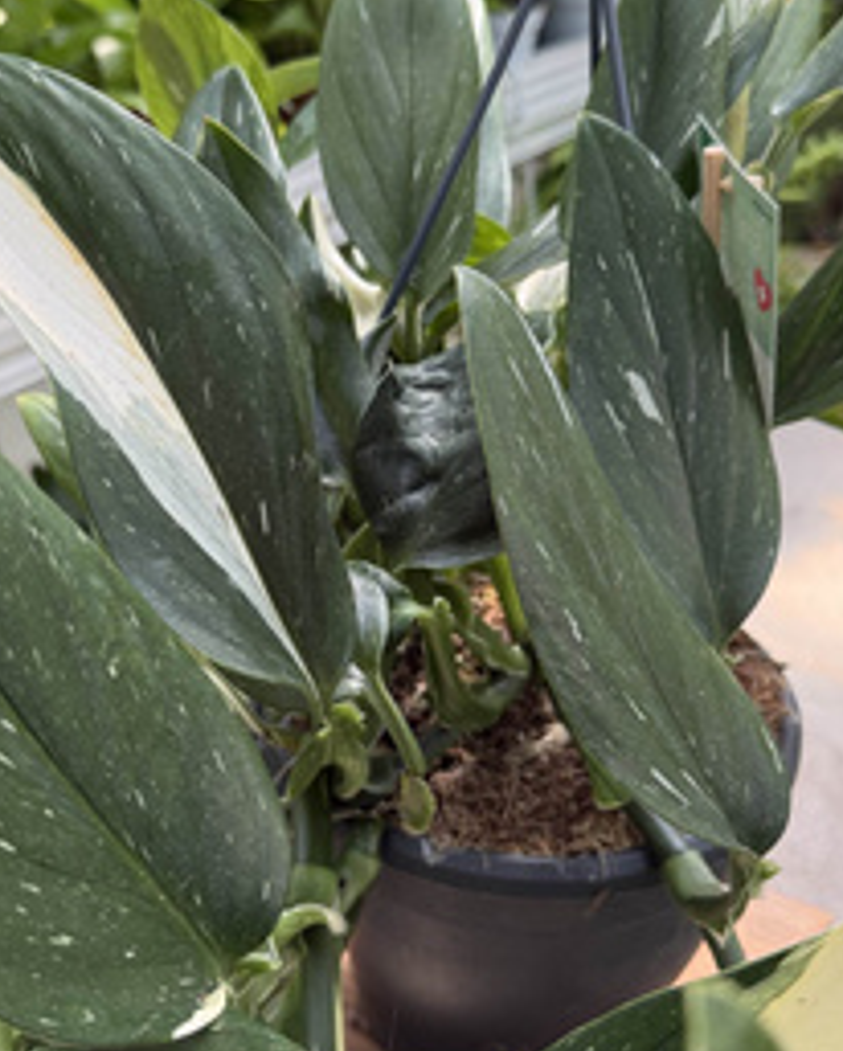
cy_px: 523
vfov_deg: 44.8
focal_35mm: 41
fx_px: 1277
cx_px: 397
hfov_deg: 36.5
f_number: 1.78
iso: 100
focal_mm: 6.76
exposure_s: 1/322
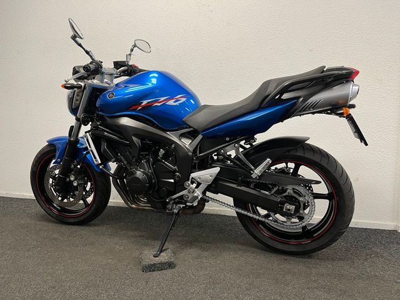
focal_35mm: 26
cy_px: 150
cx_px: 200
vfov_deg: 53.1
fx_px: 300
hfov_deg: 67.3
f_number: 1.6
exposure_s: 1/50
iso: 100
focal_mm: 5.1
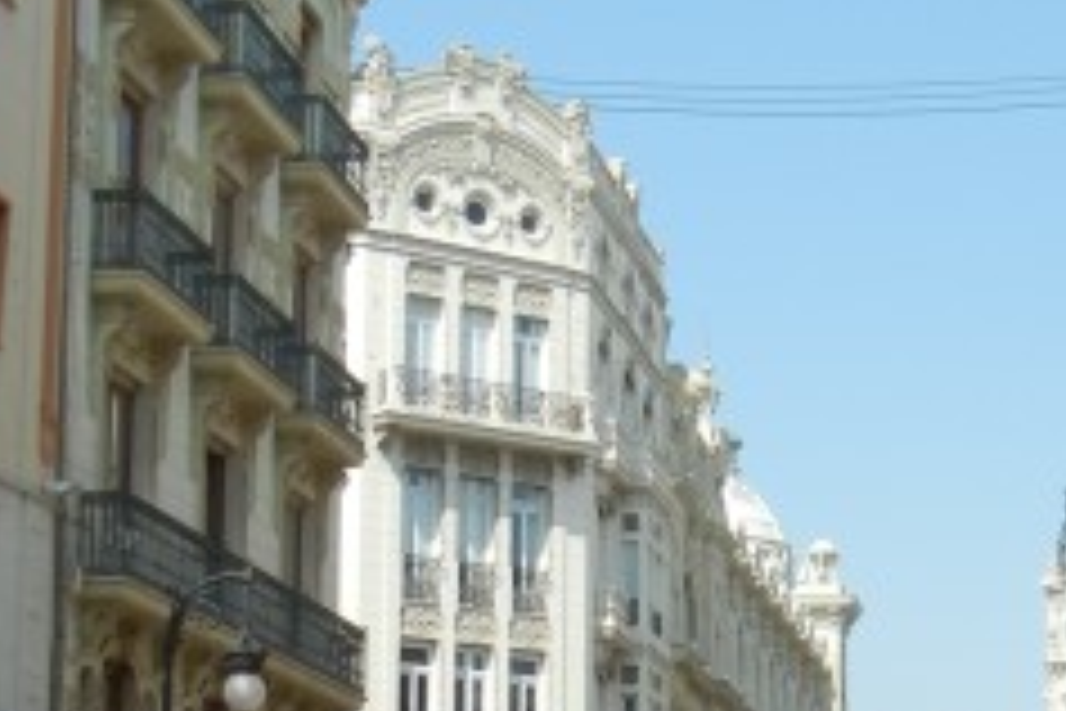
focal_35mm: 101
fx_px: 2990
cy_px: 639
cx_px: 783
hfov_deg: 20.1
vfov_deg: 13.4
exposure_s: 1/296
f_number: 7
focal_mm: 5.4
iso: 160
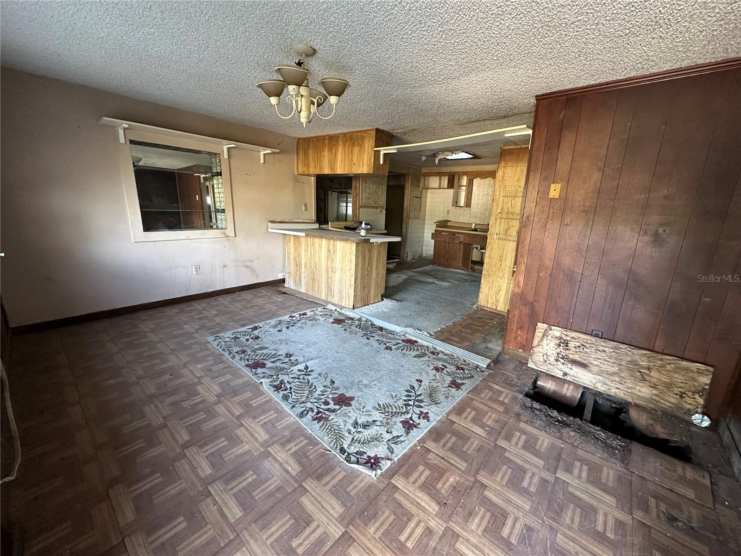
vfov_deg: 85.7
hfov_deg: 102.1
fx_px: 300
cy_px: 278
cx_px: 370
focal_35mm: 14
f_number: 2.2
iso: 640
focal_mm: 2.22
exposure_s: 1/60
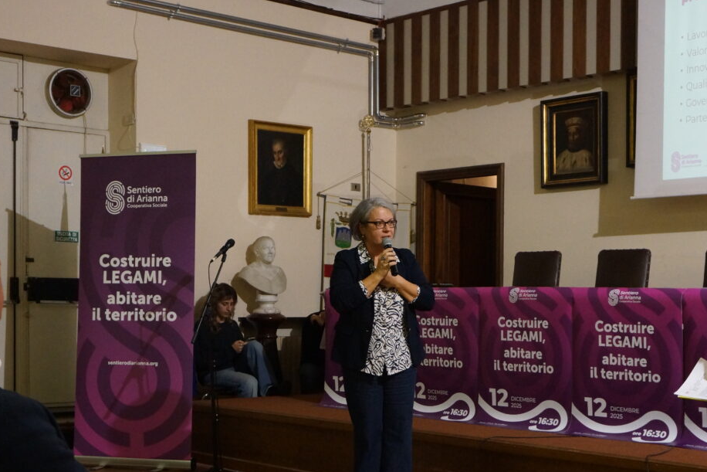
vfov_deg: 23.5
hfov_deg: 35.0
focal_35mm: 57
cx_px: 349
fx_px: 1120
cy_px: 364
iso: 1600
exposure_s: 1/40
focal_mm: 23
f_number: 4
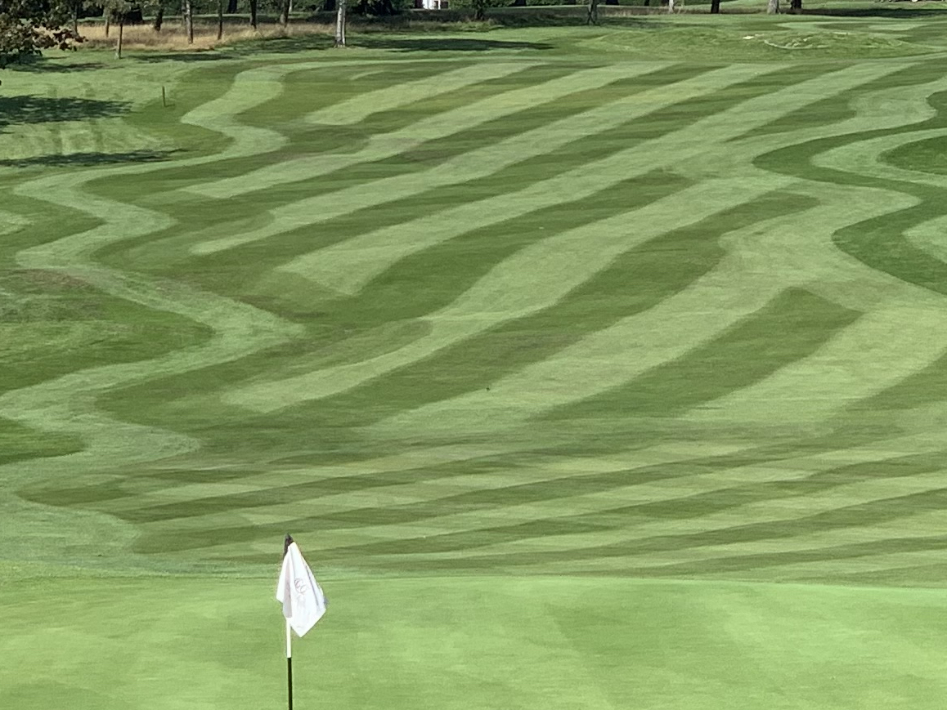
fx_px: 4953
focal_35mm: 181
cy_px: 171
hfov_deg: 10.9
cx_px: 646
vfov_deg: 8.2
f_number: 2.4
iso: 16
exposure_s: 1/888
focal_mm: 6
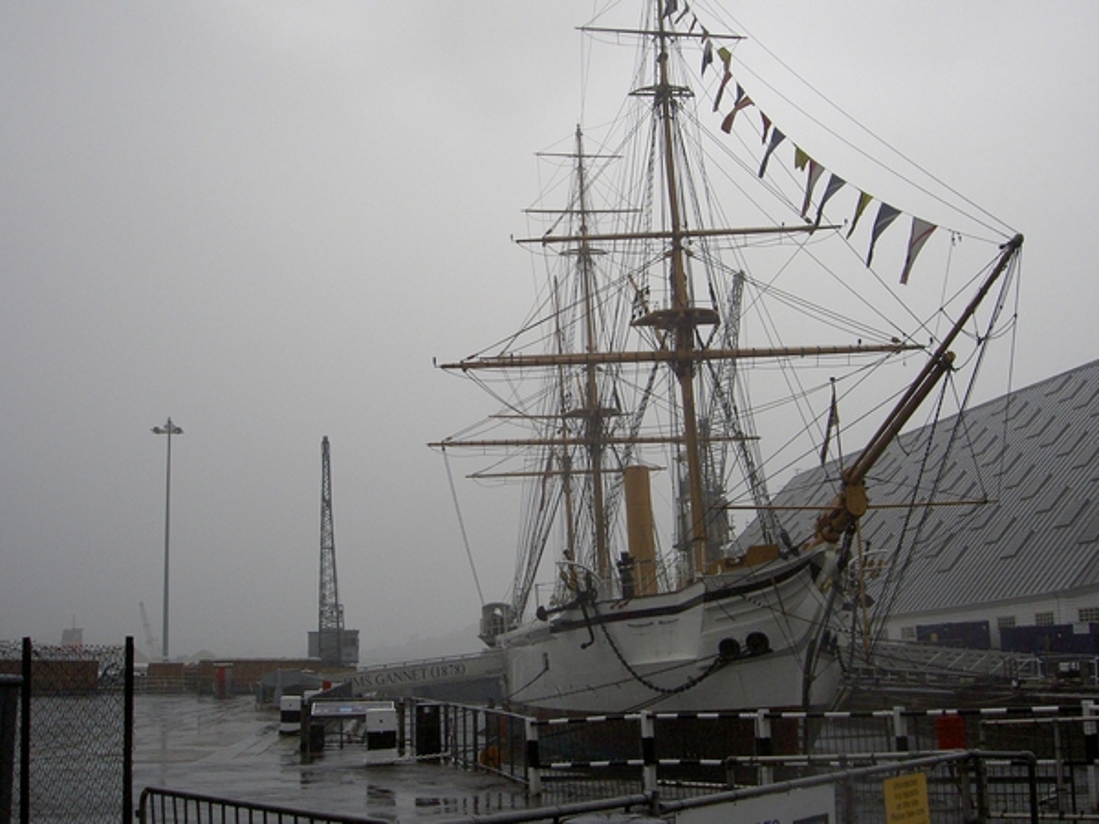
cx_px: 550
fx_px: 1238
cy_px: 412
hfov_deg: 47.9
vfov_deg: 36.8
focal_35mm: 39
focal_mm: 8
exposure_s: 1/200
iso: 200
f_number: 4.7
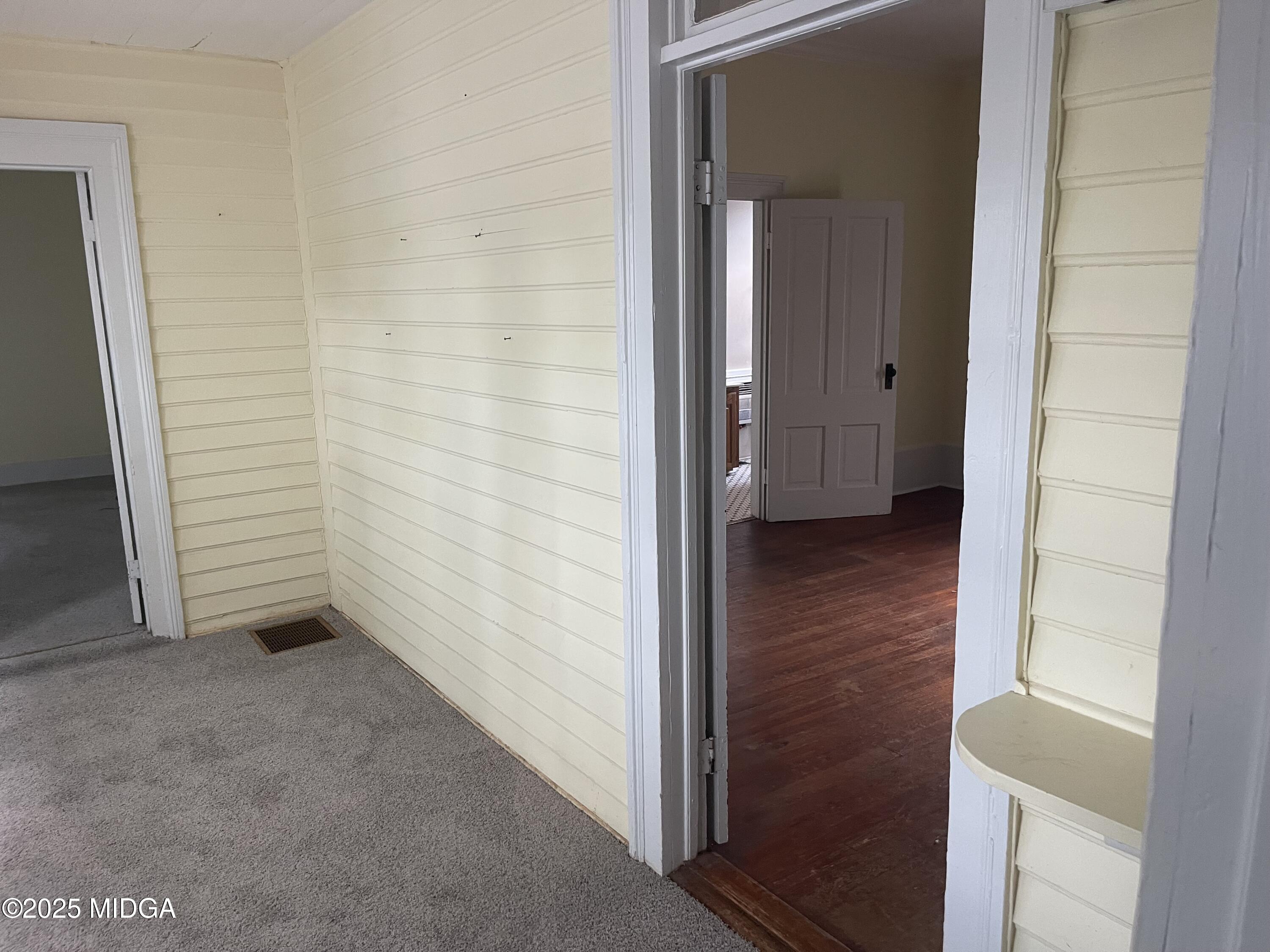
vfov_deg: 54.9
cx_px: 635
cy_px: 476
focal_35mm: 25
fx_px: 917
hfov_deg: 69.4
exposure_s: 1/60
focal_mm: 5.1
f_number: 1.6
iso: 250
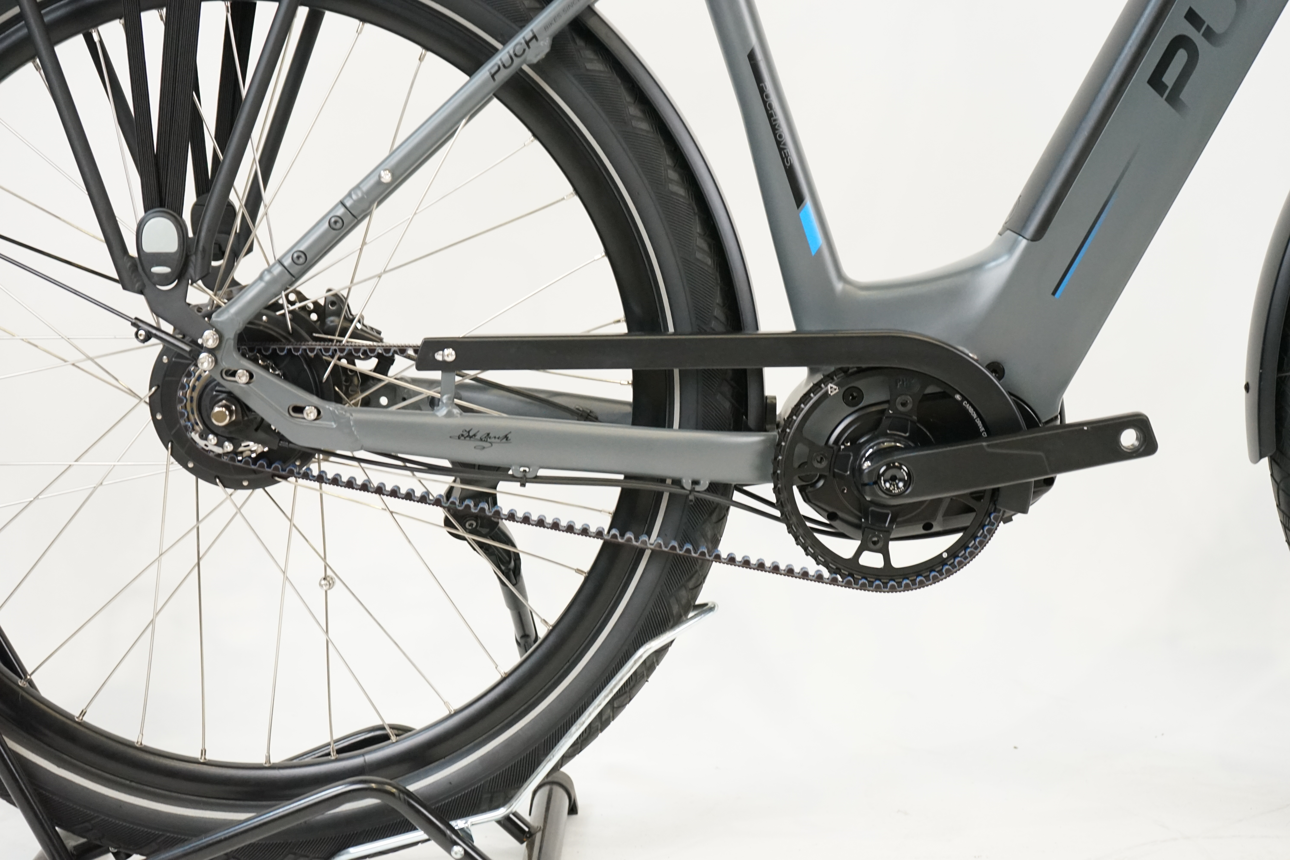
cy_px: 430
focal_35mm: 59
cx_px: 645
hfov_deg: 33.9
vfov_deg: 23.0
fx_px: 2114
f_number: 5.6
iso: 3200
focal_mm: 59
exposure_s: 1/200
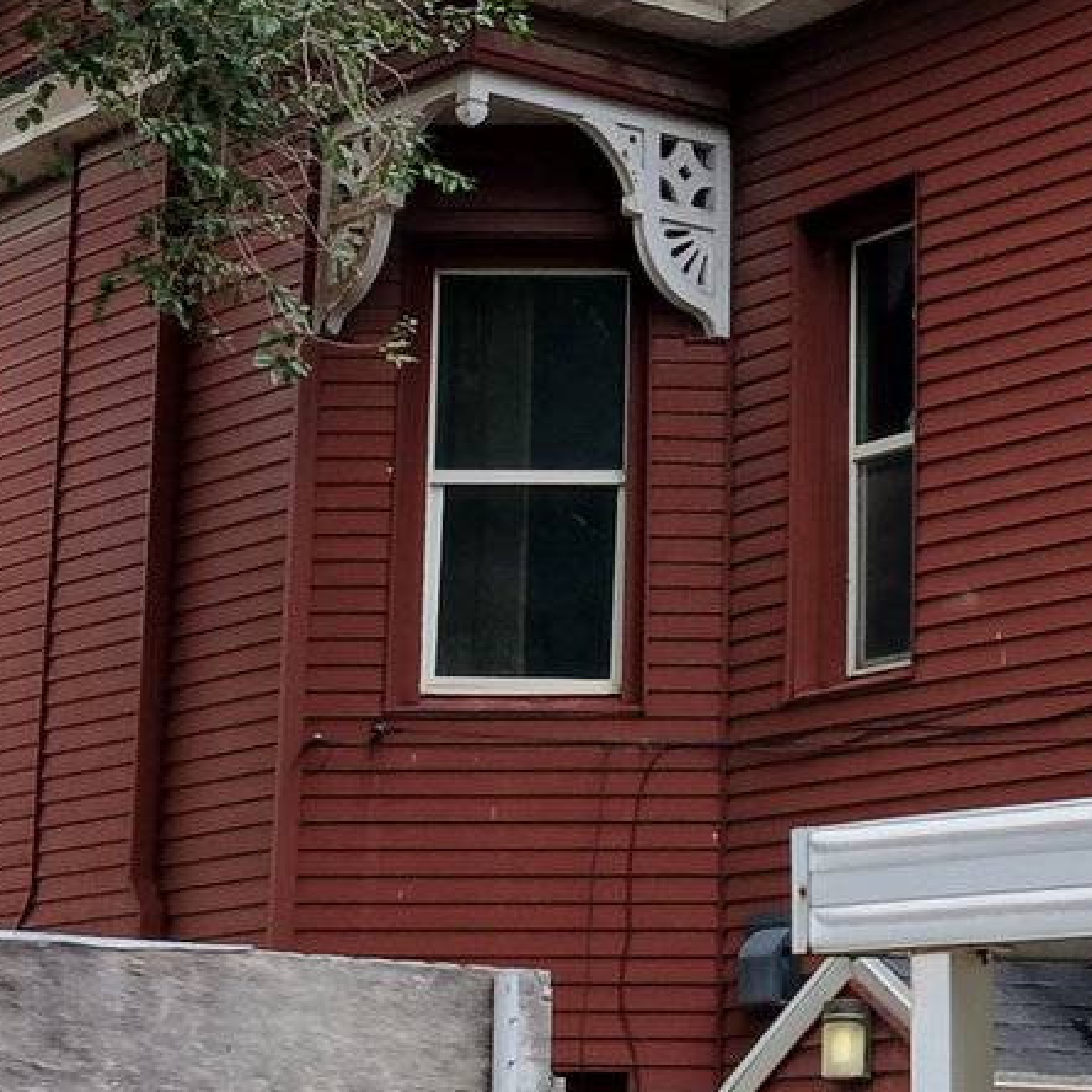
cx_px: 888
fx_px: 3783
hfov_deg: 16.3
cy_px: 403
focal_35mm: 106
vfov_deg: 16.4
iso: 20
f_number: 1.8
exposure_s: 1/285
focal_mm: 3.98
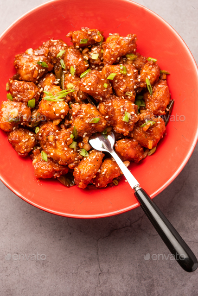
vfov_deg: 24.4
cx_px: 94
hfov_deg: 16.5
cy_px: 114
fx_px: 684
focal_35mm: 83
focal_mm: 60
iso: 100
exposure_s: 1/125
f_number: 5
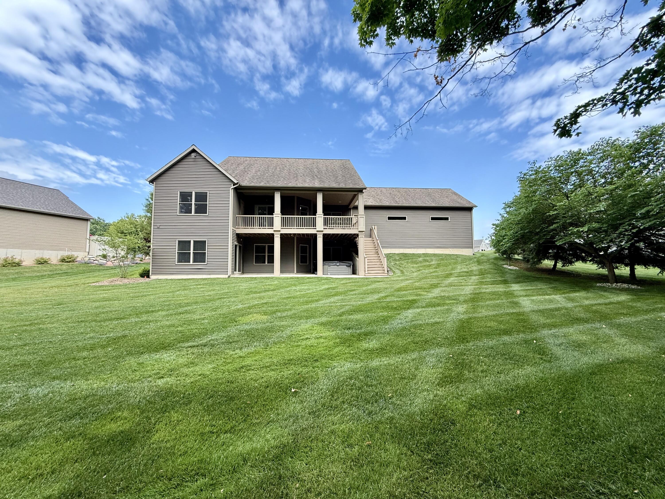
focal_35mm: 14
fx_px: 269
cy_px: 250
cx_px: 332
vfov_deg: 85.7
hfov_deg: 102.1
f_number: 2.2
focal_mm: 2.22
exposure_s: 1/472
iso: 64
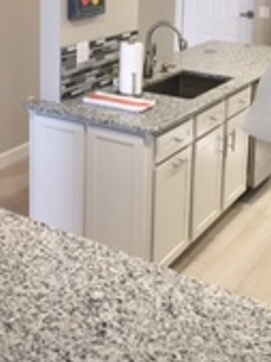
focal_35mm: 55
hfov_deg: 26.4
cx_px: 89
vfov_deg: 33.4
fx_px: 574
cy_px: 47
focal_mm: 4.15
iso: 100
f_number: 2.2
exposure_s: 1/30
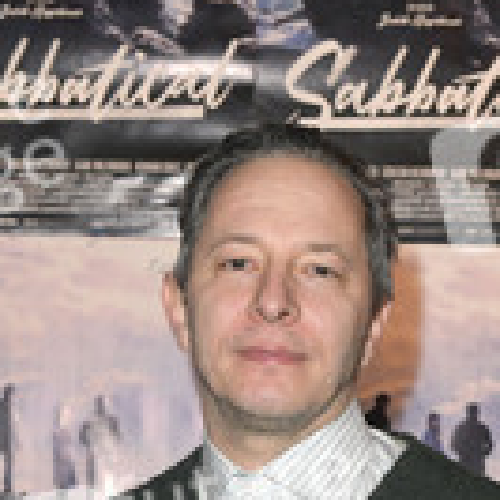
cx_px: 282
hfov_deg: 15.2
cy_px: 729
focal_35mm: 115
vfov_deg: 14.3
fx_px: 1879
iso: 2500
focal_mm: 45
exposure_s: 1/250
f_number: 7.1
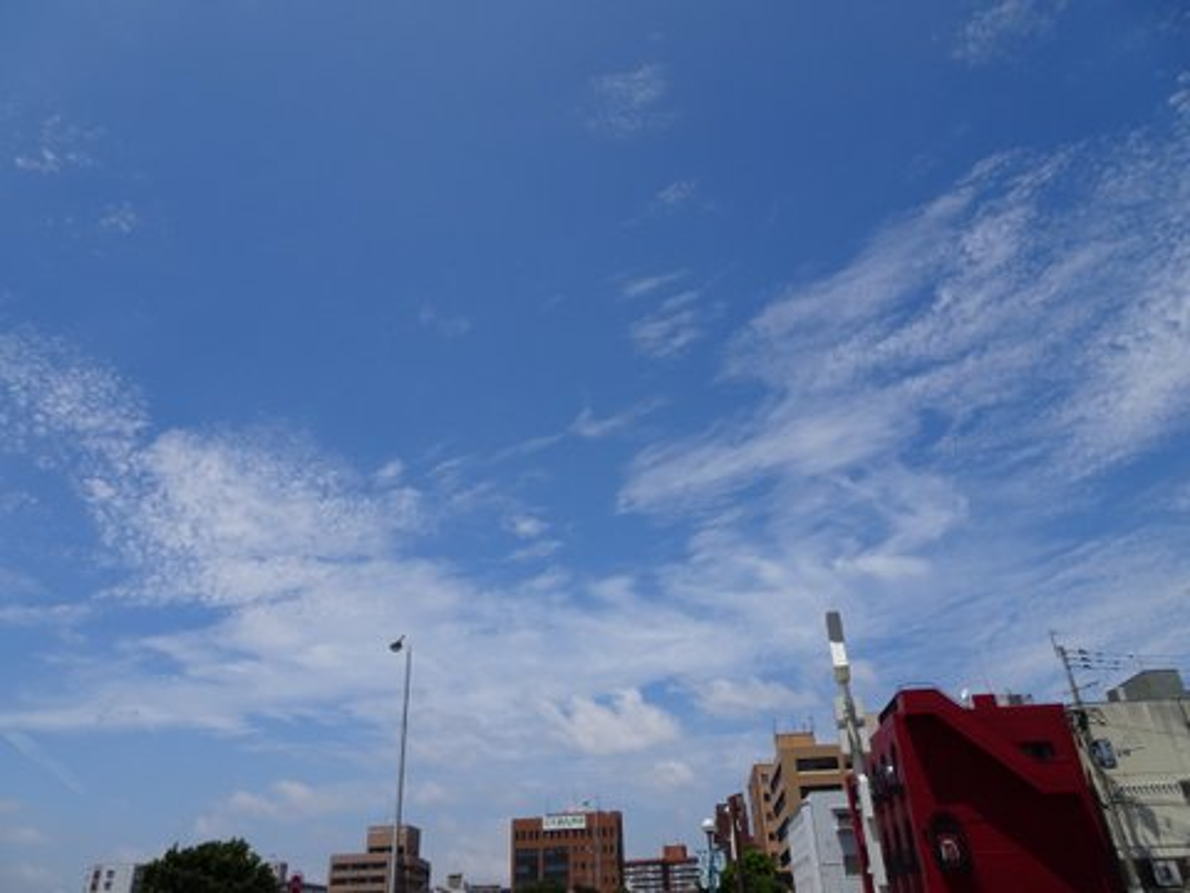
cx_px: 595
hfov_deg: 71.6
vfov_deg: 56.8
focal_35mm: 24
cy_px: 446
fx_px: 825
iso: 80
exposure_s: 1/1600
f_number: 3.5
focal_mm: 4.1
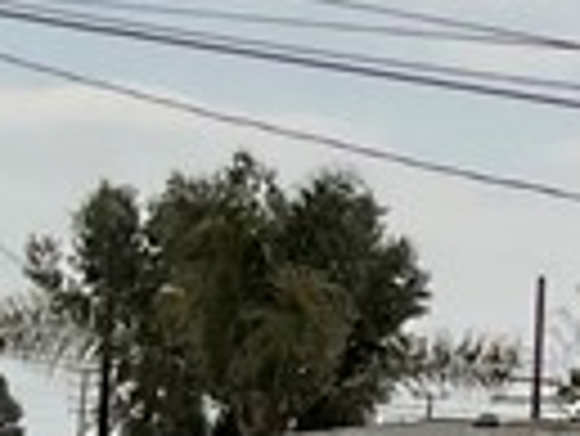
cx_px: 1825
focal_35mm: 230
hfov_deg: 7.4
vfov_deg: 6.4
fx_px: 3857
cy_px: 503
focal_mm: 3
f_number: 1.8
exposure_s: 1/4405
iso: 16
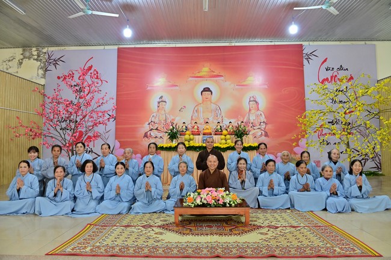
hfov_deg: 73.8
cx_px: 196
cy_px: 130
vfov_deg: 53.0
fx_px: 260
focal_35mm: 24
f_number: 6.3
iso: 2000
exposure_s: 1/80
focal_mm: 24
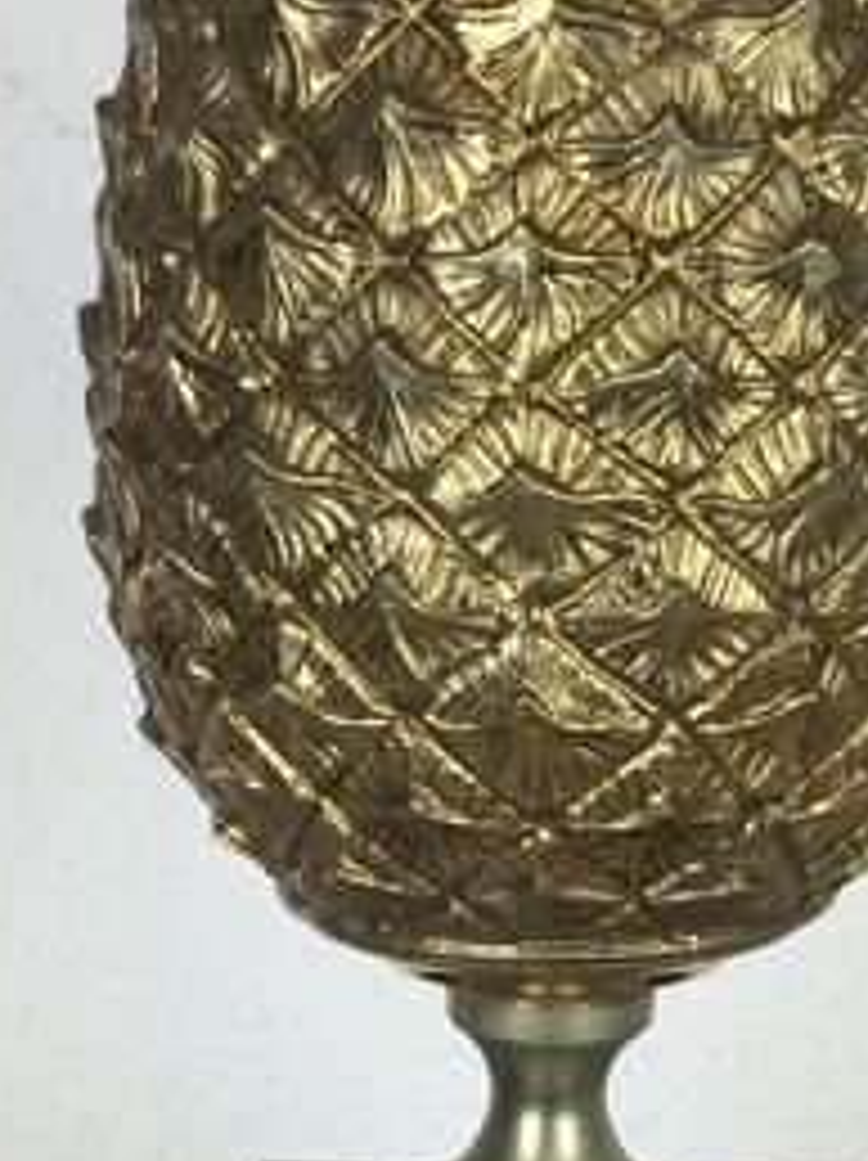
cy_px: 860
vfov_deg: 21.6
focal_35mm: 90
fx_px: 3014
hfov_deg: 16.4
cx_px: 571
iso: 32
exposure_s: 1/50
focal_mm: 4.15
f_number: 2.2
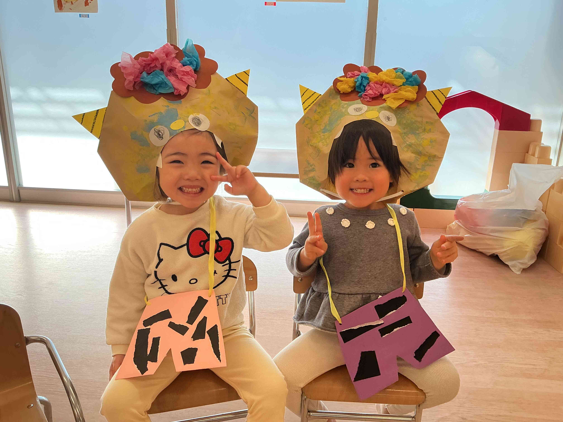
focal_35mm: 29
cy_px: 211
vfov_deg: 48.2
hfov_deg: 61.7
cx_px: 282
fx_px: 472
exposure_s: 1/220
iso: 25
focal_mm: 3
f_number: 1.8
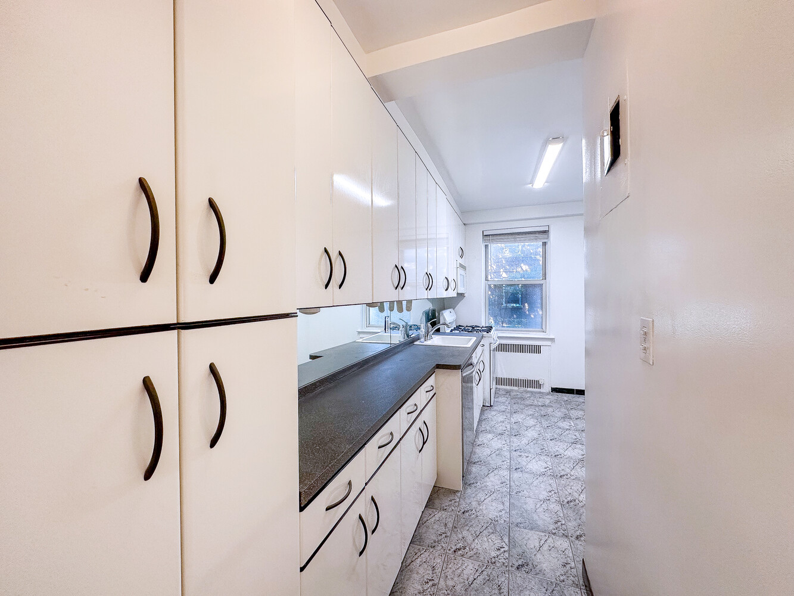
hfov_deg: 102.1
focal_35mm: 14
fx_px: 321
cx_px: 397
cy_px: 298
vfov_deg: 85.7
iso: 200
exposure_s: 1/120
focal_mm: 2.22
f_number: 2.2
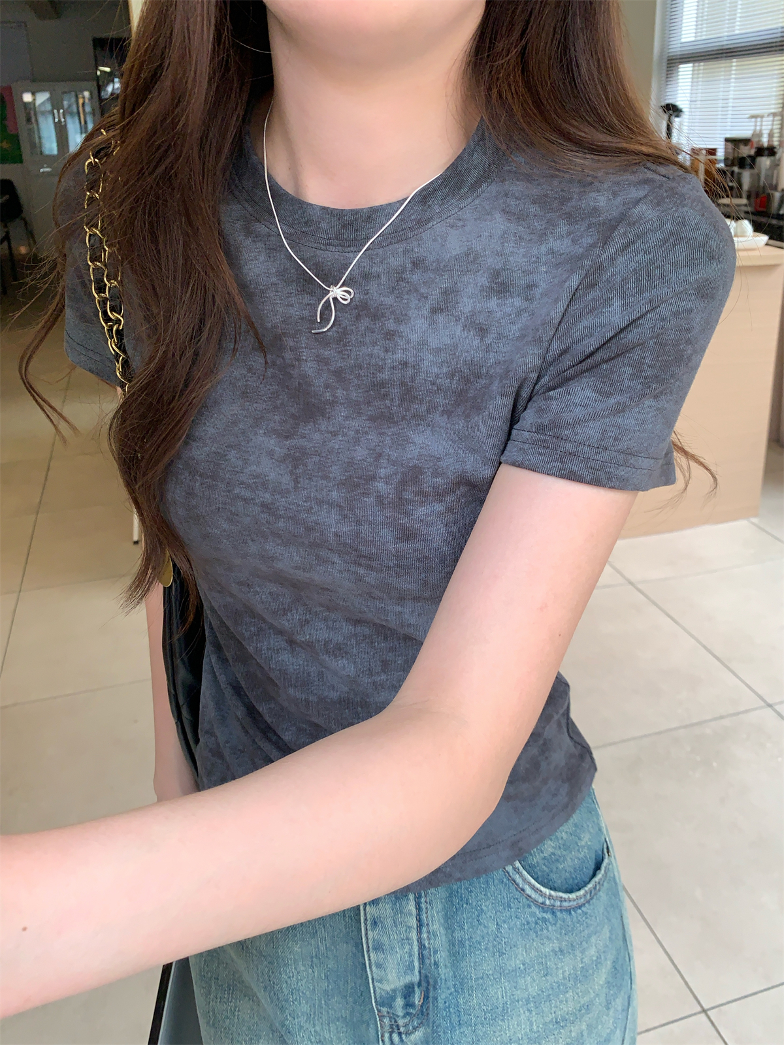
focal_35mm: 26
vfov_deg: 67.3
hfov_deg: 53.1
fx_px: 785
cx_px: 392
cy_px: 522
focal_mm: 4.25
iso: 100
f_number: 1.8
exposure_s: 1/109
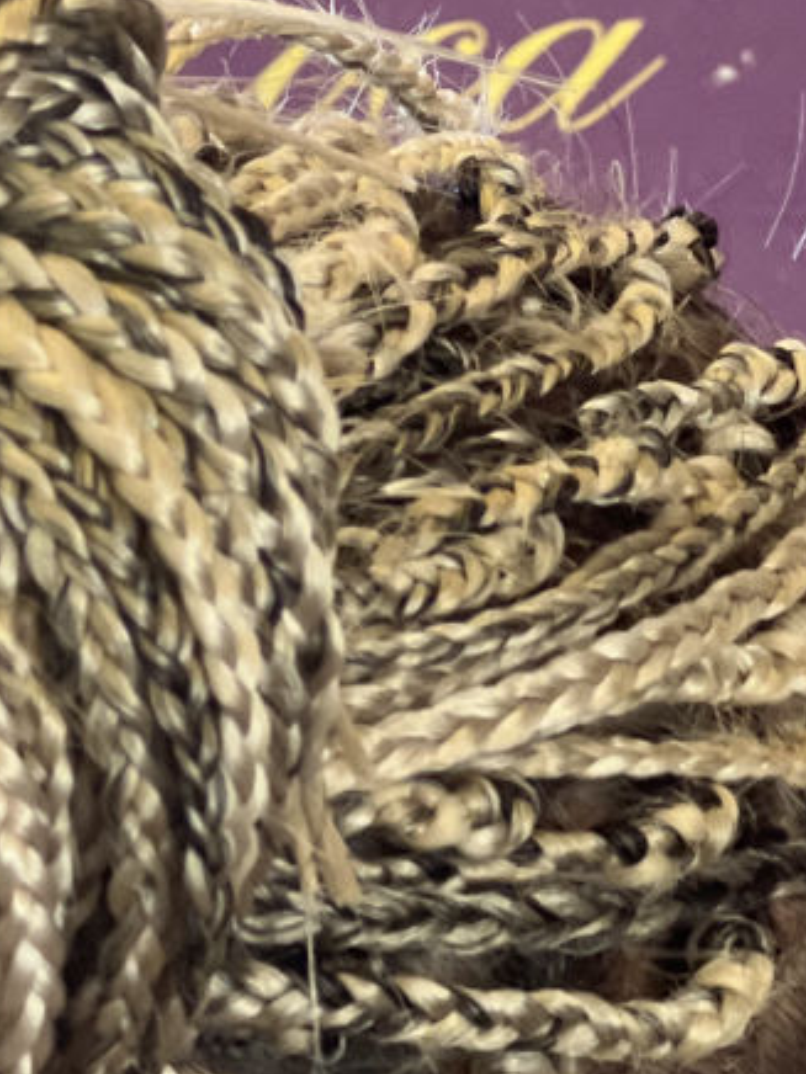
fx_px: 6923
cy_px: 723
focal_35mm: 223
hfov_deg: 6.7
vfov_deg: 8.9
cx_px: 228
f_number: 2.8
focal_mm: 9
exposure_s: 1/102
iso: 250
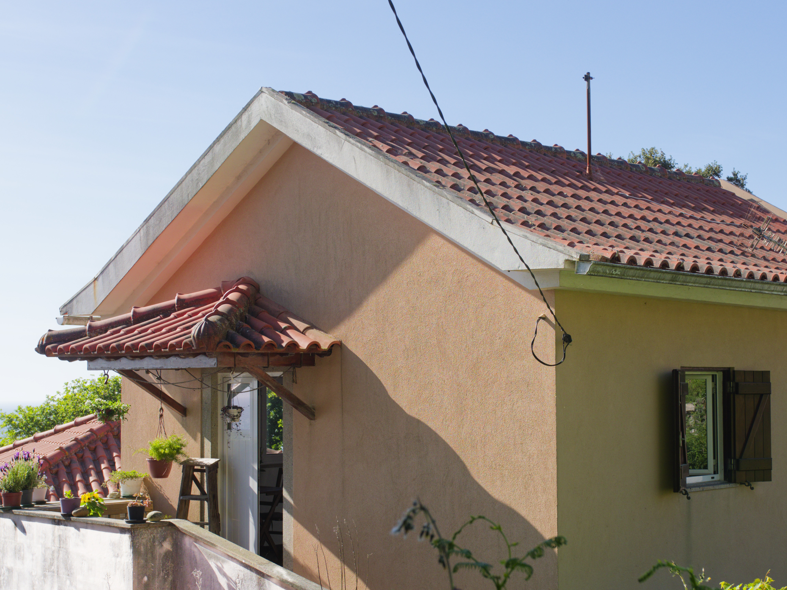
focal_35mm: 66
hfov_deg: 29.3
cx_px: 470
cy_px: 340
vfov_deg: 22.2
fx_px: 1500
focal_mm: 25
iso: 200
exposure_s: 1/1000
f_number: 4
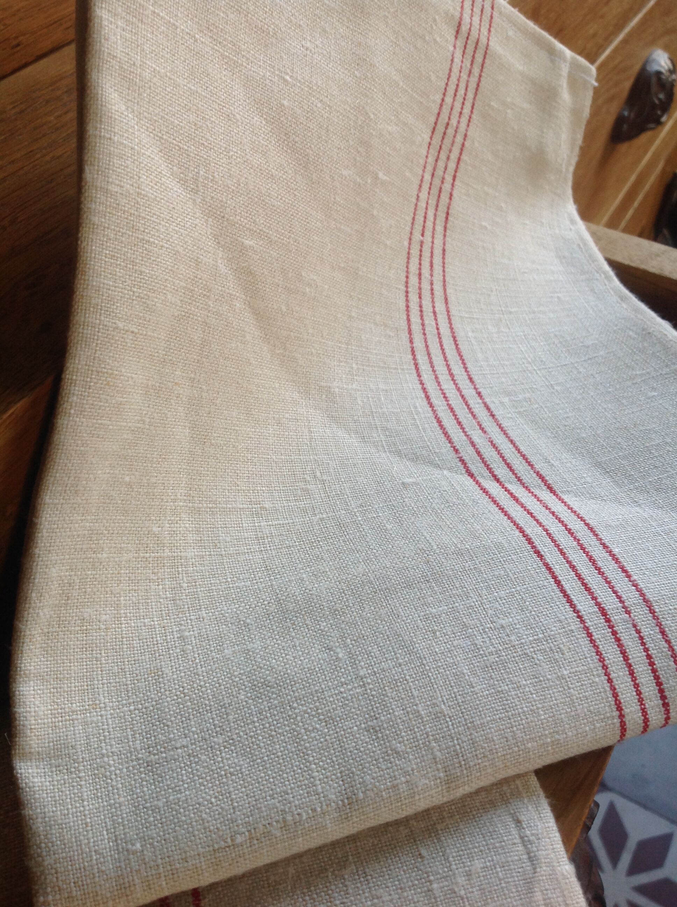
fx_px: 915
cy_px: 454
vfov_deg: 52.7
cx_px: 338
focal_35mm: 35
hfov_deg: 40.6
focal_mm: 4.28
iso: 50
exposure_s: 1/17
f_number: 2.4
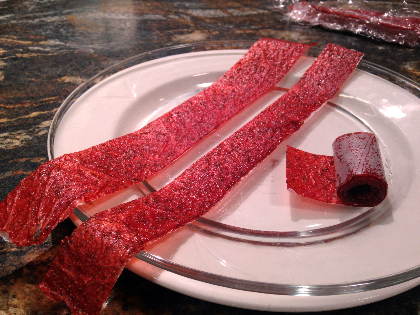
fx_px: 400
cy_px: 158
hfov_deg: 55.4
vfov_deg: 42.9
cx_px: 210
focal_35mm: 33
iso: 50
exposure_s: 1/40
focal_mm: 4.12
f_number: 2.4
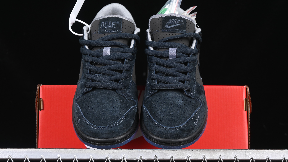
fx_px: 603
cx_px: 143
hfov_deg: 26.9
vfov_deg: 15.3
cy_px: 88
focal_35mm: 79
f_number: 6.3
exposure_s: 1/50
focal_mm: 50
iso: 160
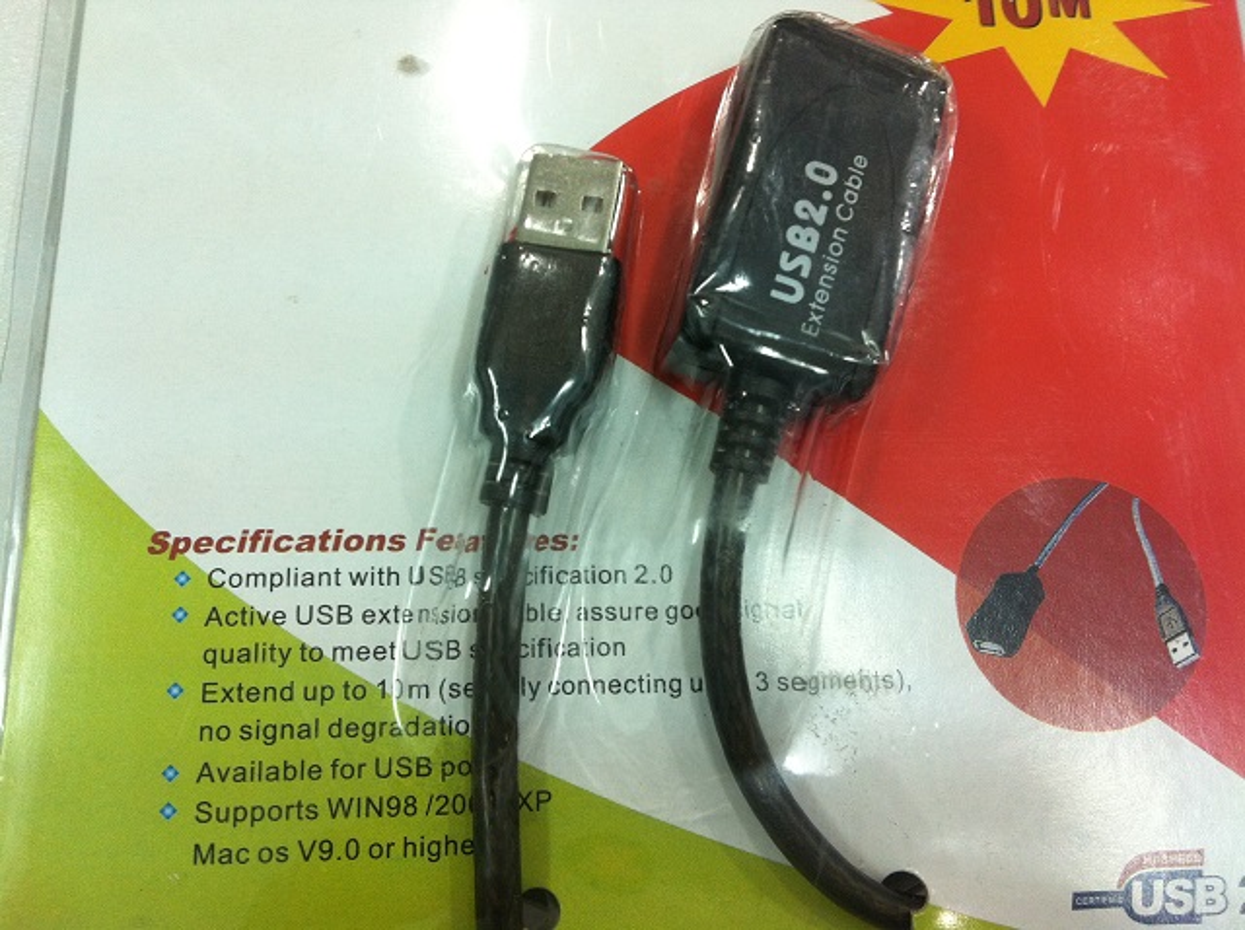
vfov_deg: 40.6
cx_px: 622
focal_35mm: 35
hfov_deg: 52.7
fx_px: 1257
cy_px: 465
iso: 80
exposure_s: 1/15
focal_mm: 3.85
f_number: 2.8
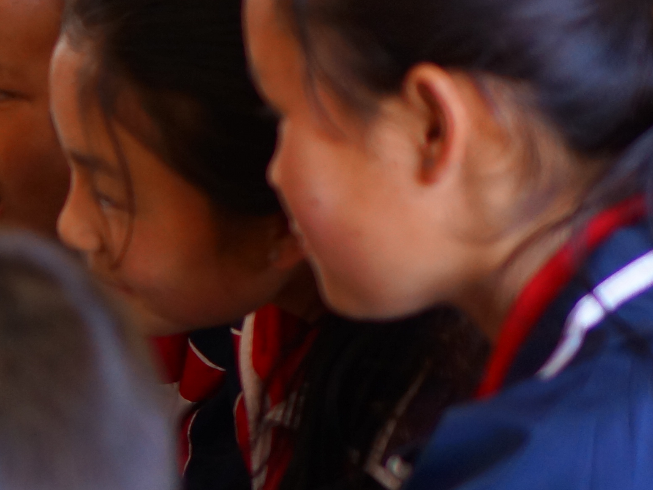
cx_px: -262
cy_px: 284
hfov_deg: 9.9
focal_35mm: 194
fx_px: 3660
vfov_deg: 7.7
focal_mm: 35
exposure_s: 1/60
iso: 400
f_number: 2
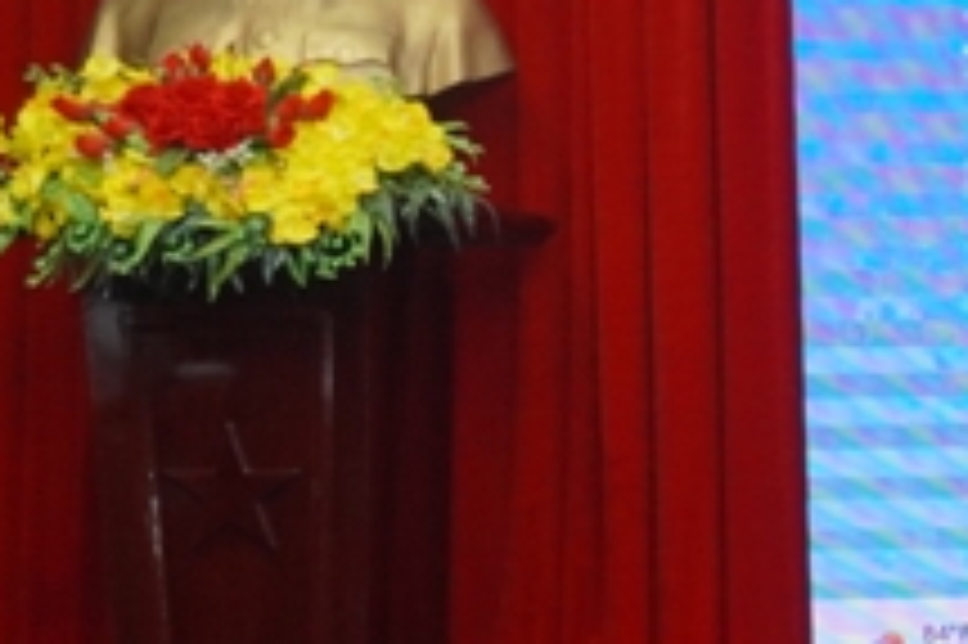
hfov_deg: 12.1
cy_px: 624
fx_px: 3842
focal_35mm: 143
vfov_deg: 9.5
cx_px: 2166
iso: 800
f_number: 4
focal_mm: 20
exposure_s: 1/160
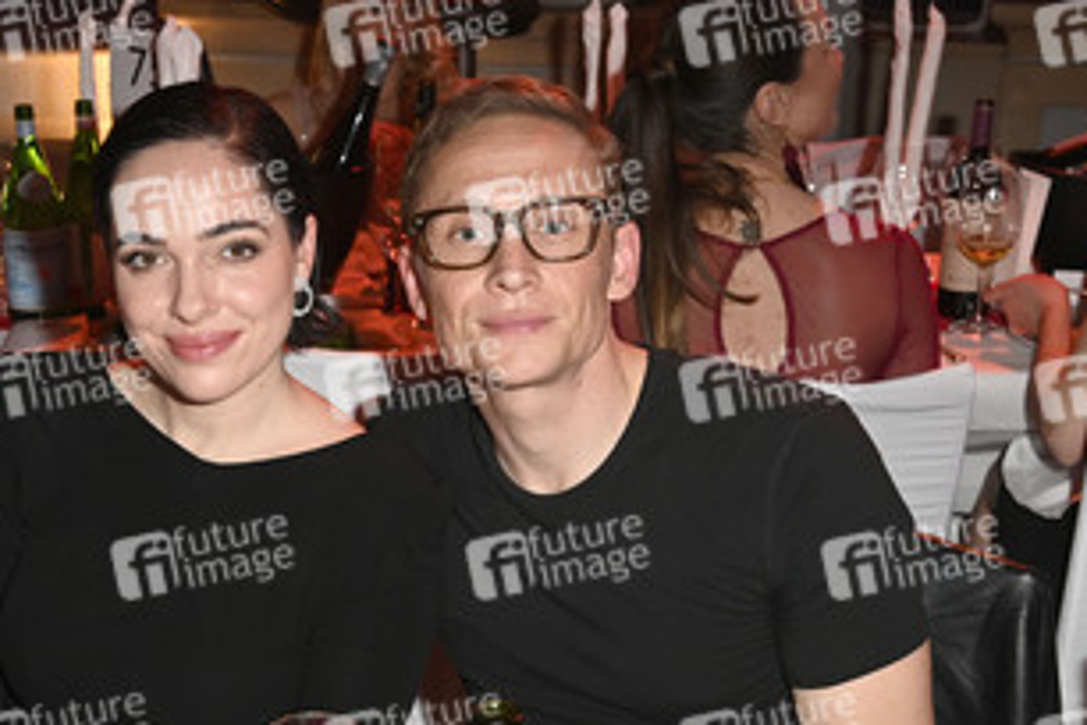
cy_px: 469
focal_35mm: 53
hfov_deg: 37.4
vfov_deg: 25.4
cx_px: 464
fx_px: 1600
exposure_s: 1/100
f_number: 5.6
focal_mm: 36
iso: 1600
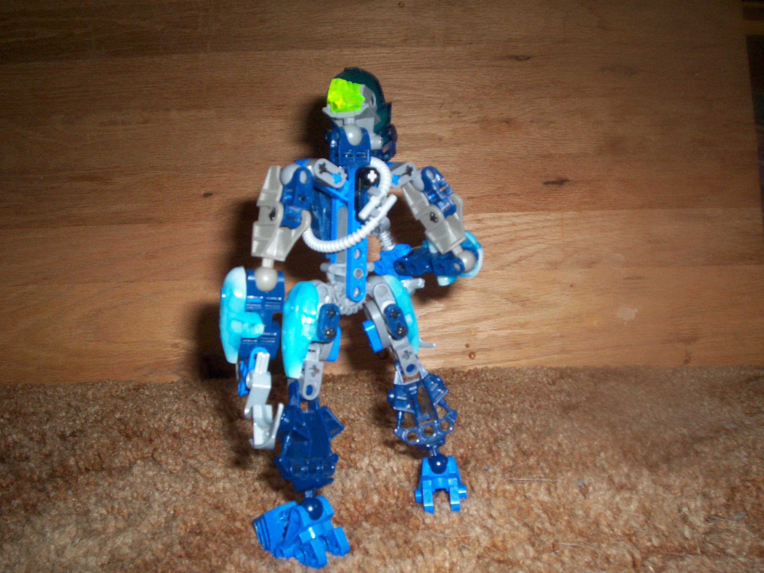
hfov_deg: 51.4
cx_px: 382
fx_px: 795
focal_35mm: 36
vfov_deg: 39.7
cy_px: 286
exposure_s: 1/64
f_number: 4.5
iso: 140
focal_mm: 5.9
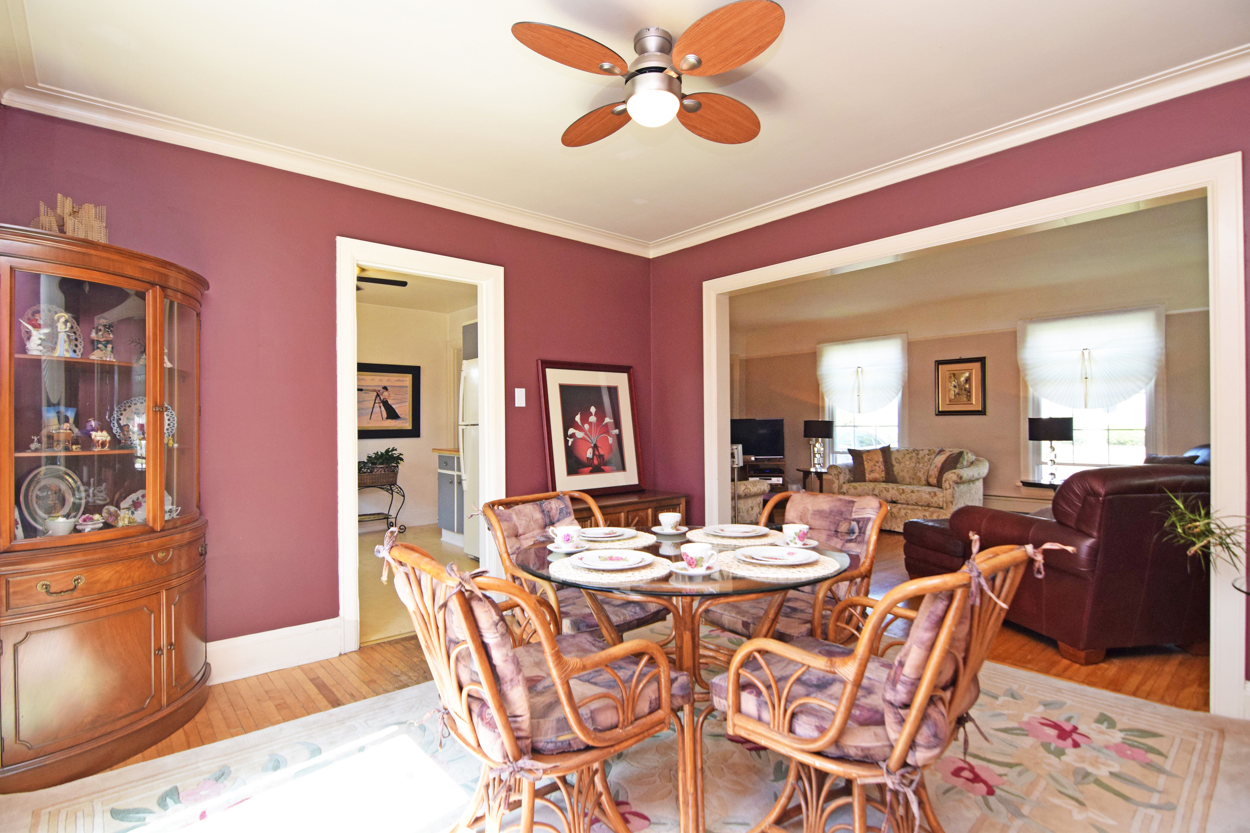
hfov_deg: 95.0
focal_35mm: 16
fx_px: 573
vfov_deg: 72.1
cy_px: 416
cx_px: 625
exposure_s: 1/125
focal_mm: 11
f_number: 5.6
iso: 800
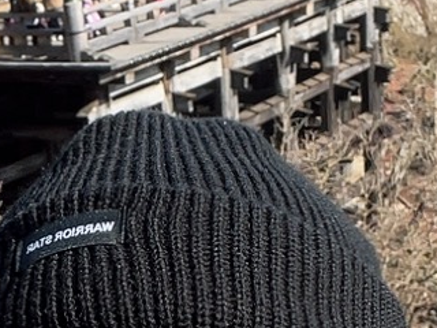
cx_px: -42
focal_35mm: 112
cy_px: 369
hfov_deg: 17.0
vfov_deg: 13.0
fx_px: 1414
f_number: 2.2
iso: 32
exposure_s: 1/761
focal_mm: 2.71
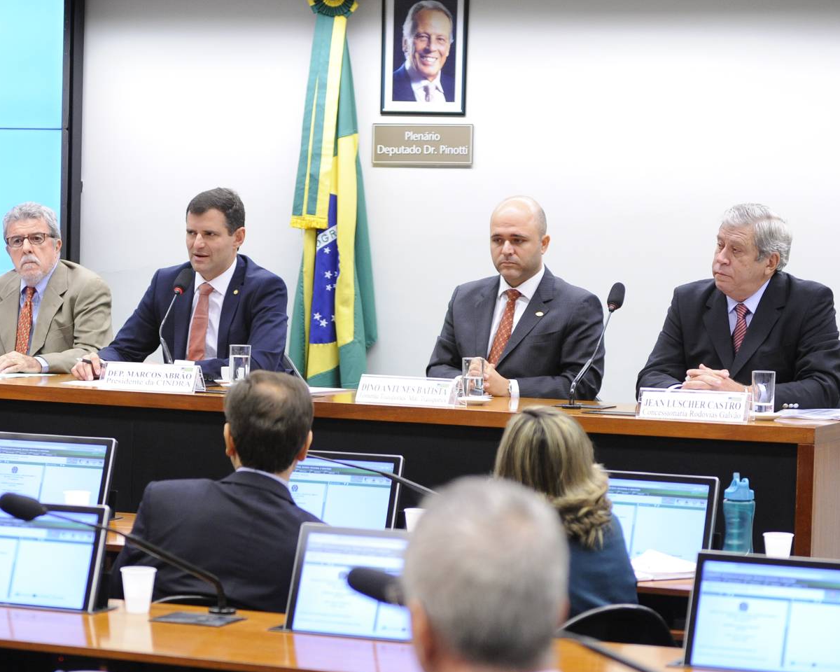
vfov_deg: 12.7
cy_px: 408
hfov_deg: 15.9
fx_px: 3008
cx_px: 267
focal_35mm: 121
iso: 2500
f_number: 4
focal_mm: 86
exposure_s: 1/250
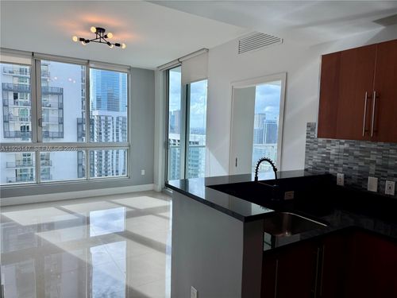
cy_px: 149
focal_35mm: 24
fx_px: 275
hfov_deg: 71.6
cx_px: 198
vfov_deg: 56.8
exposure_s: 1/1292
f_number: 1.78
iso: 80
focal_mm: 6.76
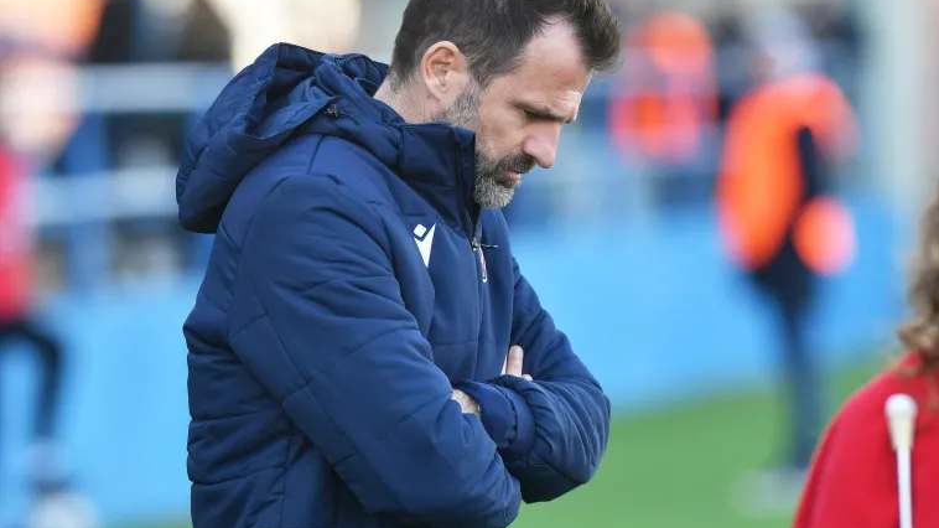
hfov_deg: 6.9
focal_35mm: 315
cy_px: 221
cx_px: 470
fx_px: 7841
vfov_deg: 3.9
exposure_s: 1/320
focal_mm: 300
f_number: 5
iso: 220
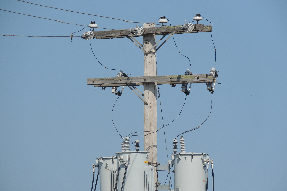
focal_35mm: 453
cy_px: 105
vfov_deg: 3.0
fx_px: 3611
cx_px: 144
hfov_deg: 4.6
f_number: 4.9
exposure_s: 1/800
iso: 100
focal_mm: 77.5
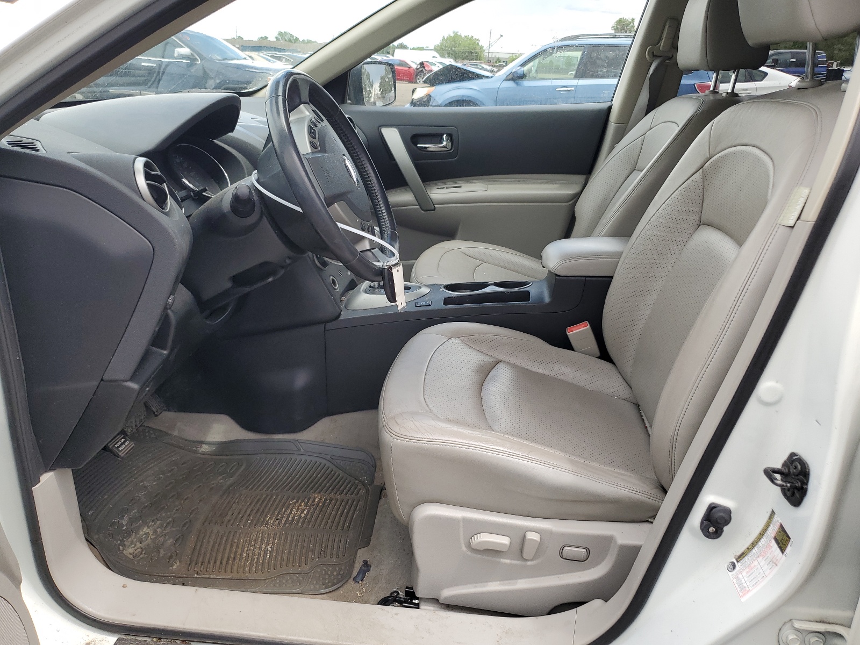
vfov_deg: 53.1
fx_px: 646
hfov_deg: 67.3
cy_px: 322
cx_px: 430
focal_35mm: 26
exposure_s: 1/556
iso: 50
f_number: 1.5
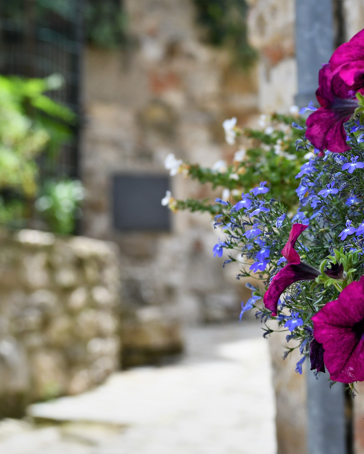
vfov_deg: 16.6
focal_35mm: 116
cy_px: 228
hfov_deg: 13.2
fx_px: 1562
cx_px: 285
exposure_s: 1/250
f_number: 5.6
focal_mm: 55
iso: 250
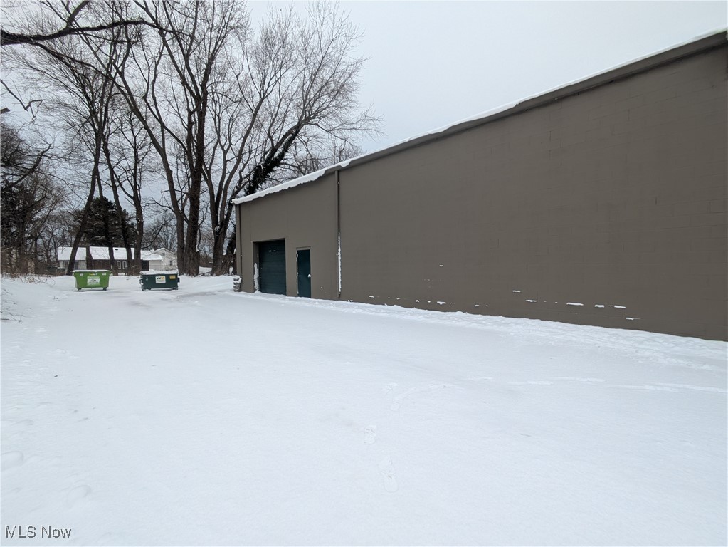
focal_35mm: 14
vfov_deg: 85.7
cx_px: 364
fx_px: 295
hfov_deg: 102.0
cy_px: 274
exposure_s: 1/375
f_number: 2.2
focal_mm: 1.83
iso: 61
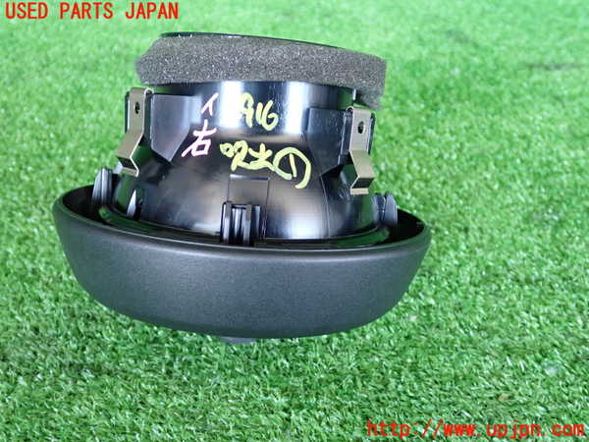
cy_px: 221
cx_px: 294
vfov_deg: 39.7
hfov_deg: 51.4
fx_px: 613
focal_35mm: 36
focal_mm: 6.37
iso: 200
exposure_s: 1/40
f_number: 2.5
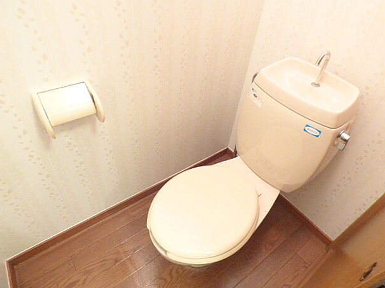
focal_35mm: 21
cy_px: 139
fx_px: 233
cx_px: 194
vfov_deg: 63.4
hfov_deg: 79.0
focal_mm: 3.58
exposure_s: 1/6
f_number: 2.8
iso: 400
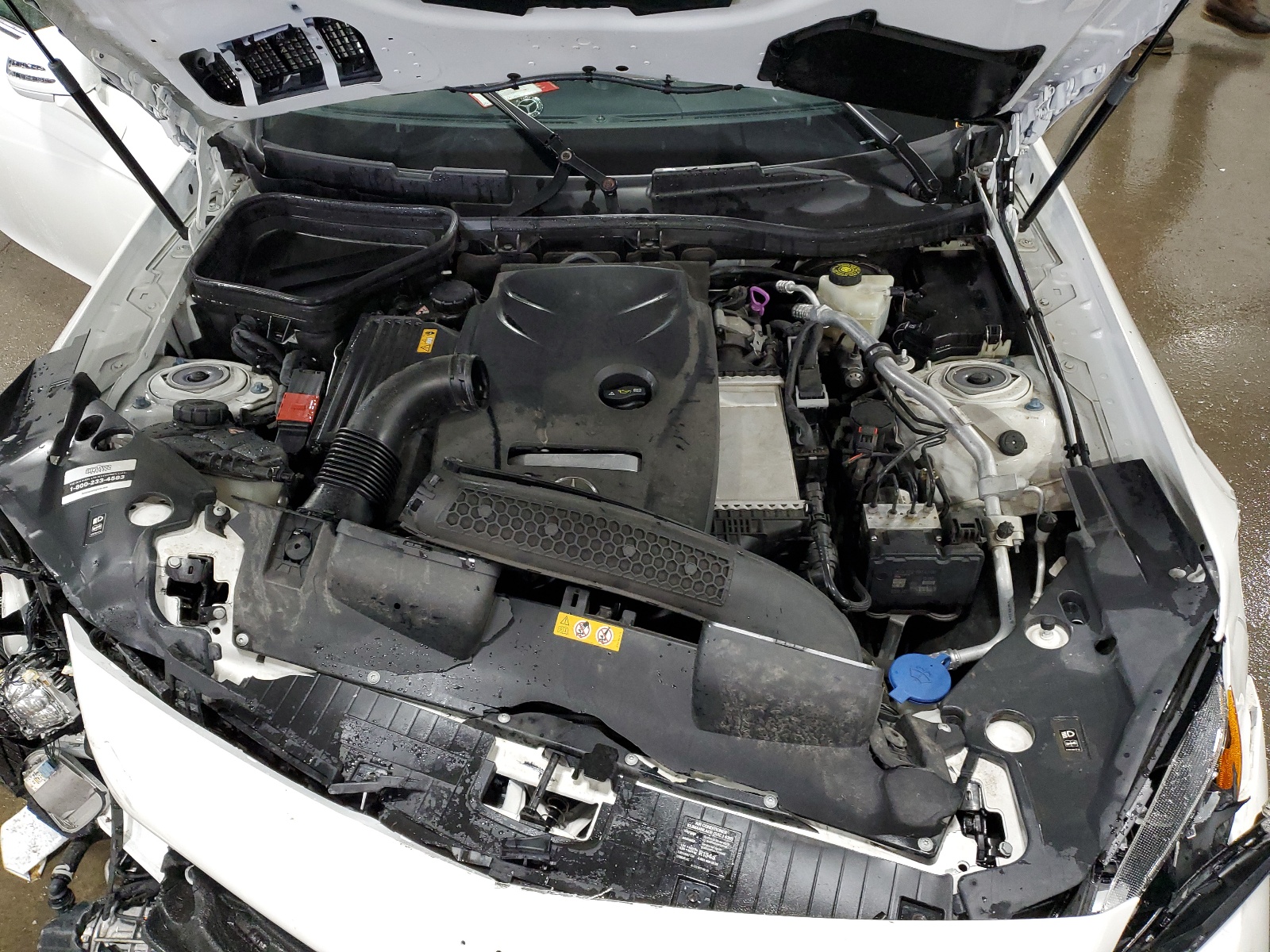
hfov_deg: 67.3
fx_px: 954
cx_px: 635
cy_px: 476
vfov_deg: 53.1
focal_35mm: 26
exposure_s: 1/60.2
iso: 181
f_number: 1.5
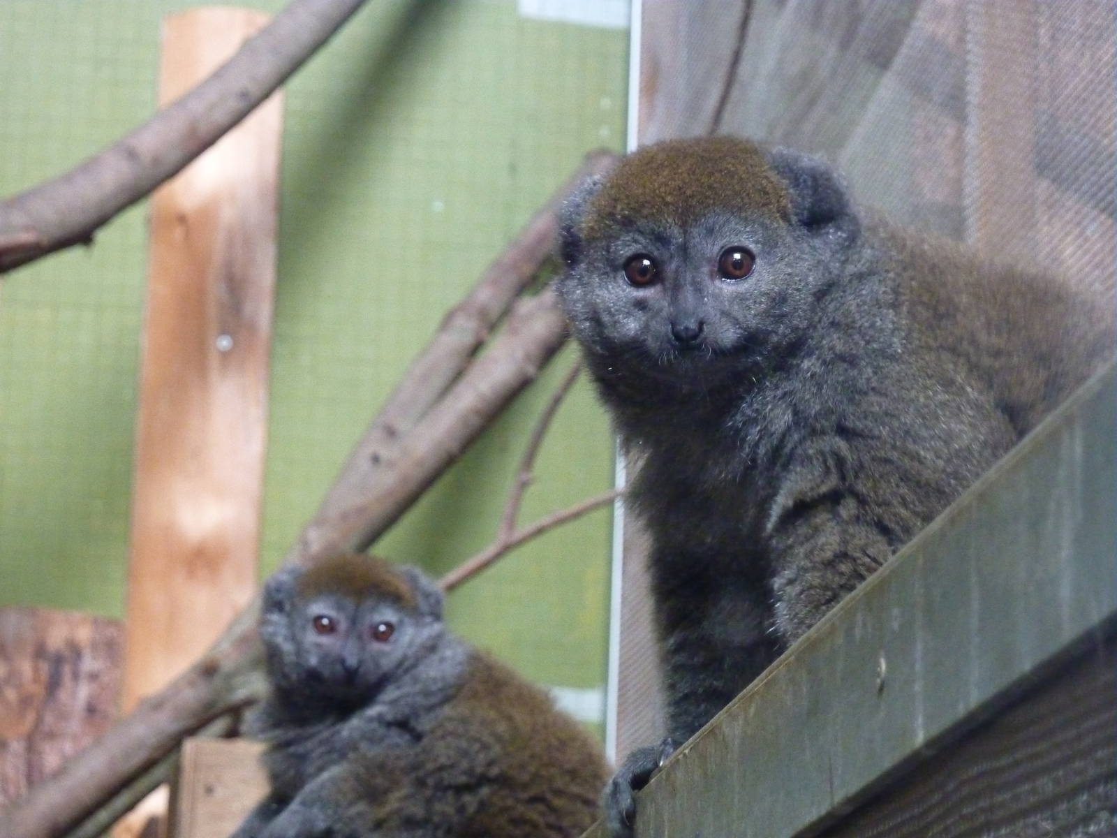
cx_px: 558
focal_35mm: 147
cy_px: 419
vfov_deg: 10.1
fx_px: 4743
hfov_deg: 13.4
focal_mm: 24.1
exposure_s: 1/25
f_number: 4.5
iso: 800
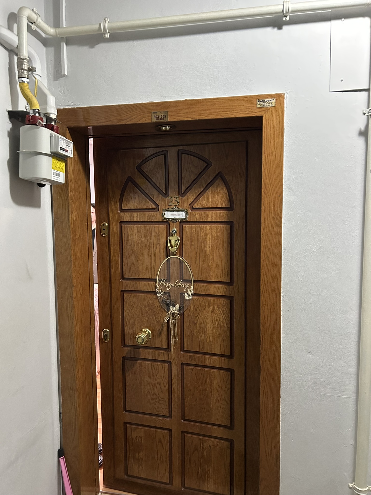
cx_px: 186
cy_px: 248
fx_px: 372
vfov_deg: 67.3
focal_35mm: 26
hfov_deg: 53.1
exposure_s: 1/50
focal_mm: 5.7
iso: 500
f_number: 1.5
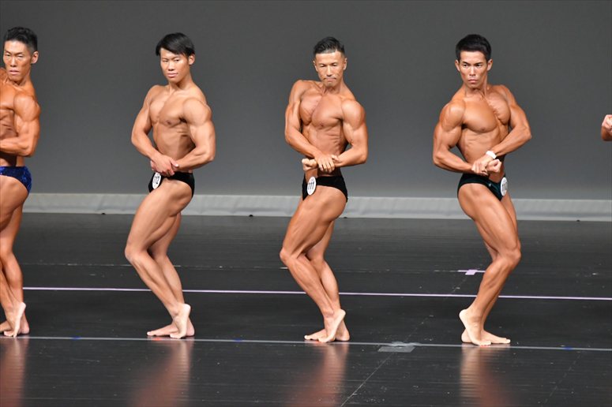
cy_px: 204
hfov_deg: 6.5
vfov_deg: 4.4
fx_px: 5352
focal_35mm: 315
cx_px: 306
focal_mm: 210
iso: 5000
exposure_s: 1/400
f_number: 5.6
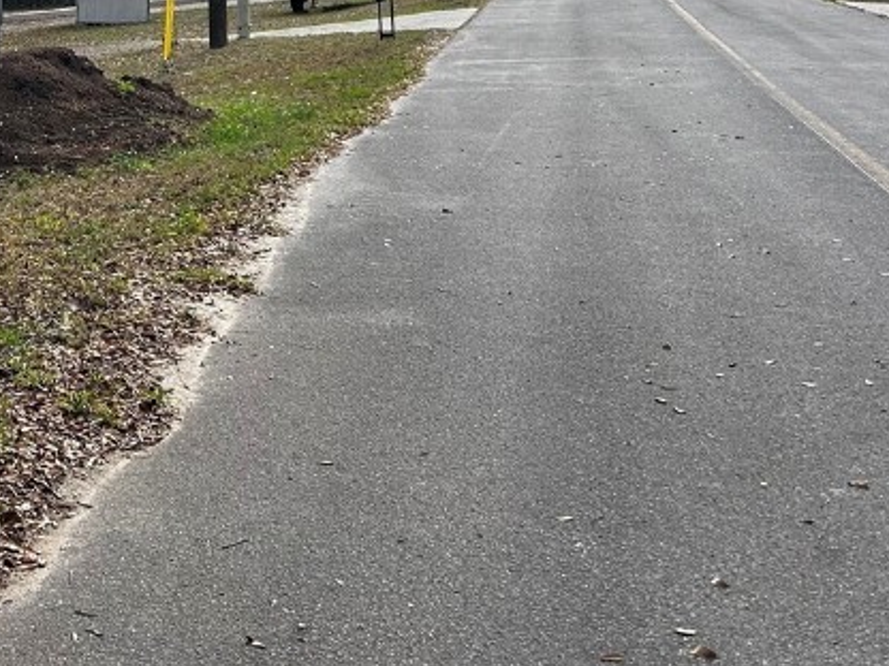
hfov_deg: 27.9
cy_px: -36
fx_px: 1644
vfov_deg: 21.9
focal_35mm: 64
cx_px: -60
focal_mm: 5.7
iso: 50
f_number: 1.5
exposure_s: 1/1147
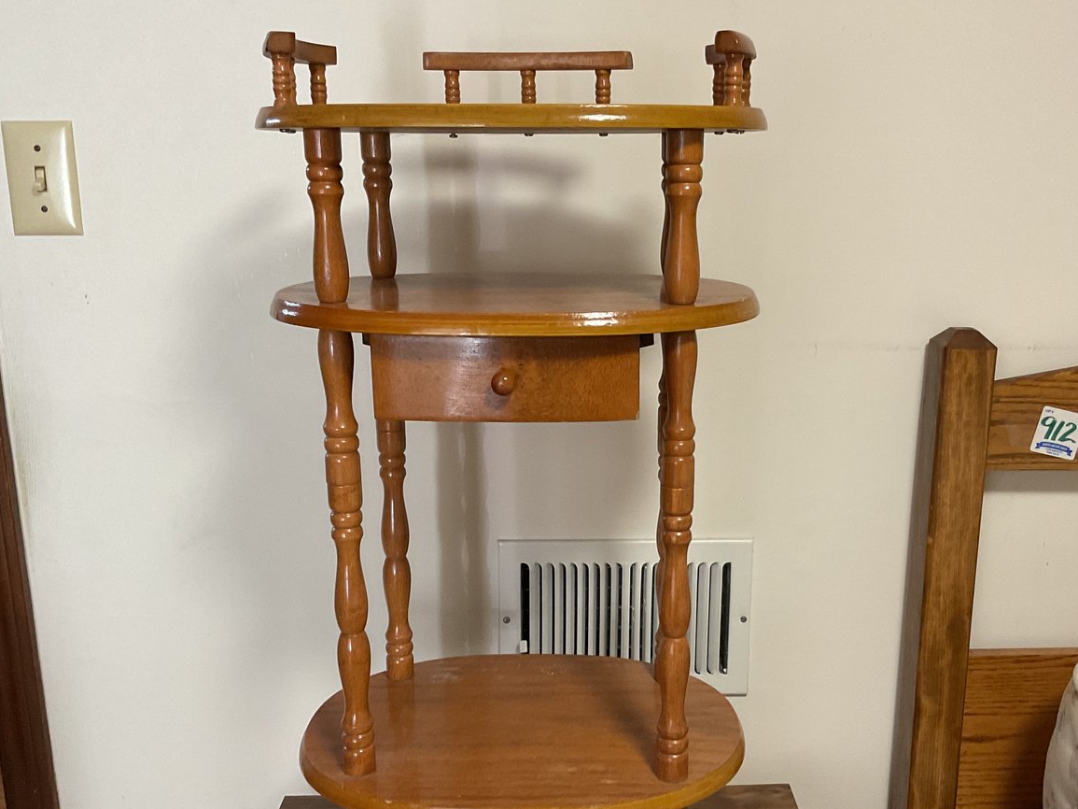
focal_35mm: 38
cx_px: 606
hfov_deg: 48.9
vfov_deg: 37.6
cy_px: 466
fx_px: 1183
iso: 160
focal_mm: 3
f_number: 1.8
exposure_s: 1/60
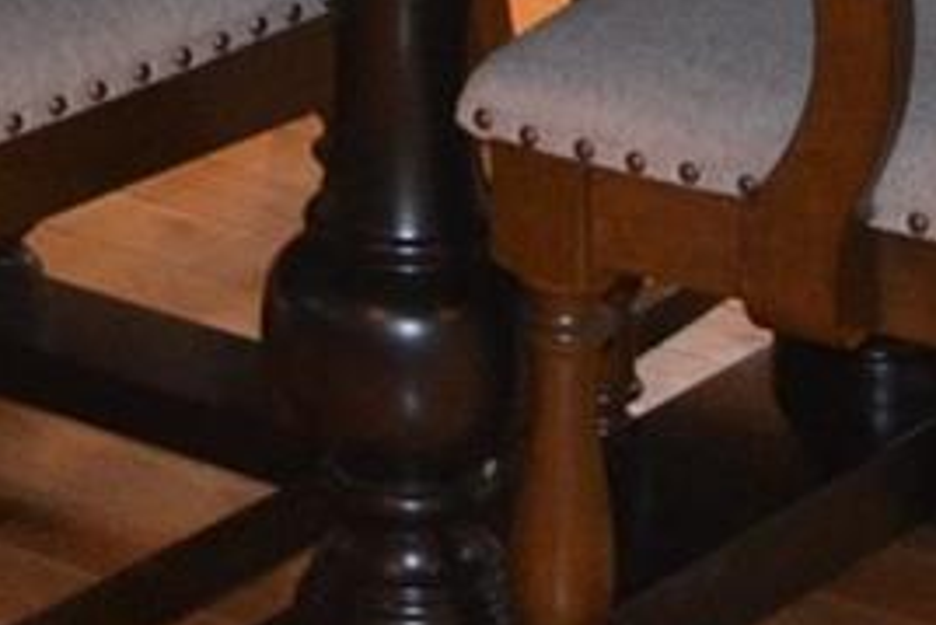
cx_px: -398
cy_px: -1147
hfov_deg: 9.7
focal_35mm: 206
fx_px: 5359
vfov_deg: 6.2
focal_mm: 18
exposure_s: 1/60
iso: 640
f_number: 3.5
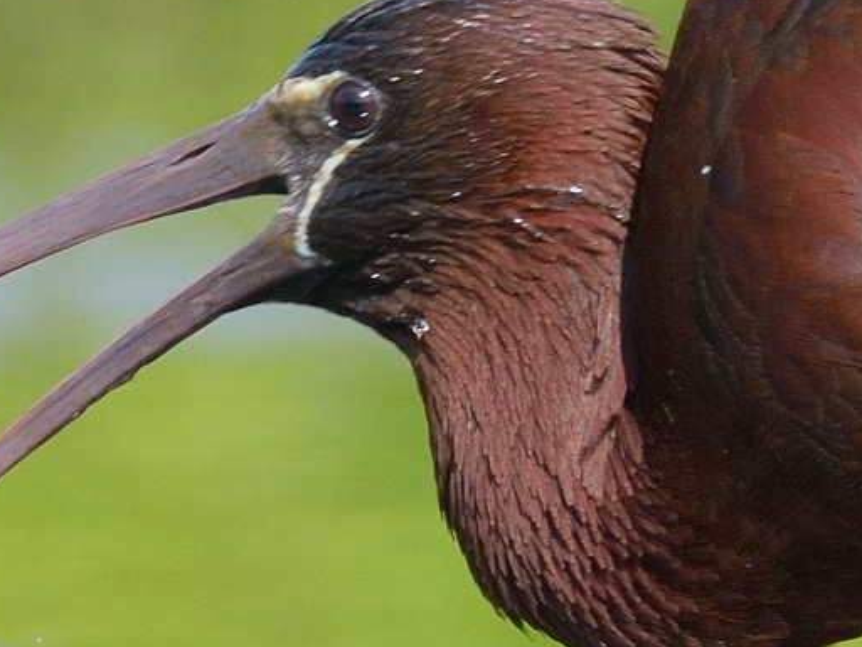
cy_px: 784
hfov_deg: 0.7
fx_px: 67359
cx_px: 598
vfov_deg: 0.5
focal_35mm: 2705
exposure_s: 1/1000
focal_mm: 600
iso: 1600
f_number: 8
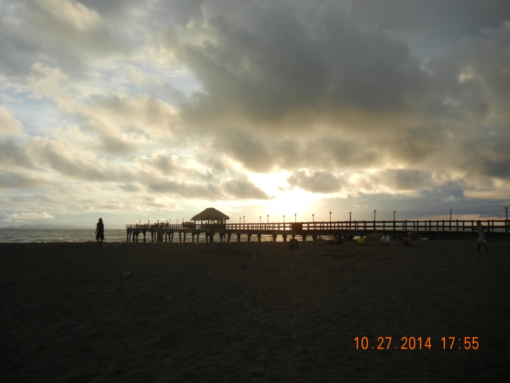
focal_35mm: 30
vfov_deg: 46.8
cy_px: 192
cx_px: 255
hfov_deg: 60.0
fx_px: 442
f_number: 7
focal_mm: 5.4
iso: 160
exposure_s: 1/370
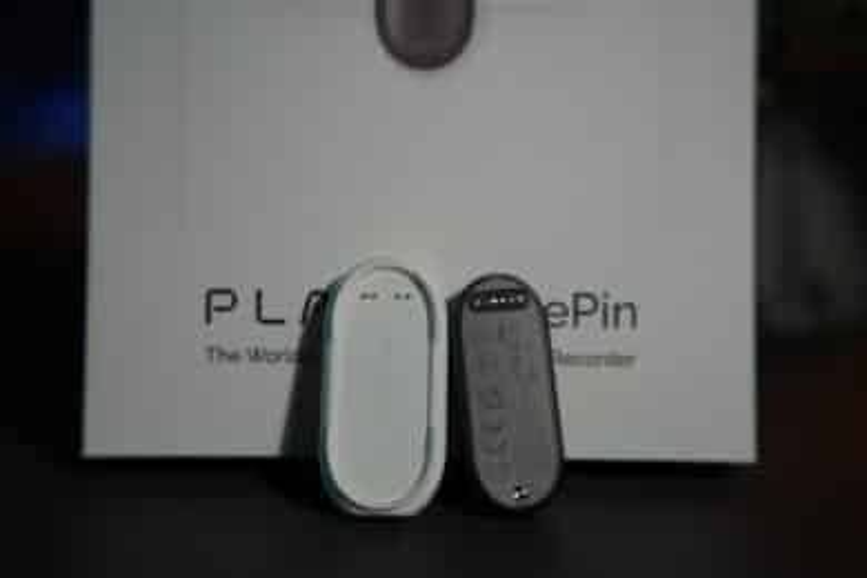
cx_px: 434
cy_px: 289
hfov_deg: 28.8
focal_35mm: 70
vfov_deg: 19.5
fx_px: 1686
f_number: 2.8
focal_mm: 70
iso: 100
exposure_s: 1/320
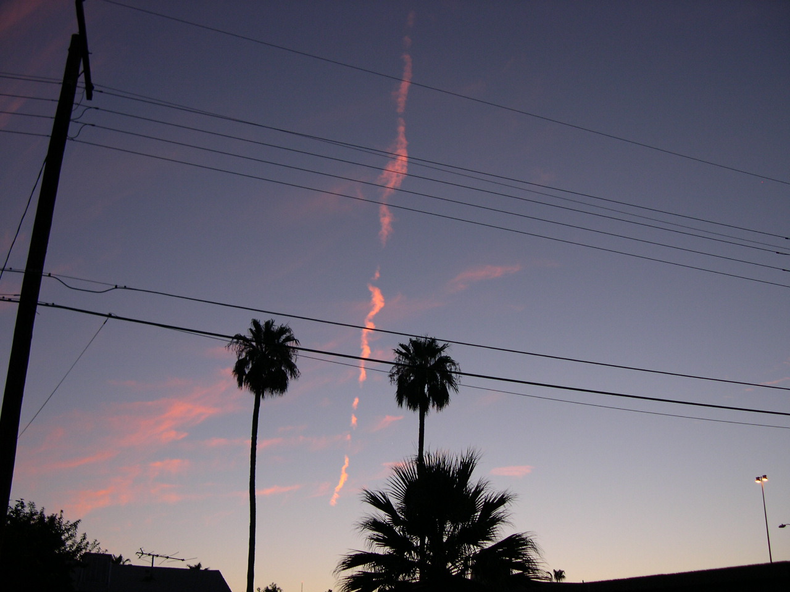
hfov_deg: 49.0
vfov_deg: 37.7
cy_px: 296
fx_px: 867
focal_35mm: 38
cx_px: 395
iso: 100
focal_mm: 8
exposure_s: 1/74.4
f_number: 2.8
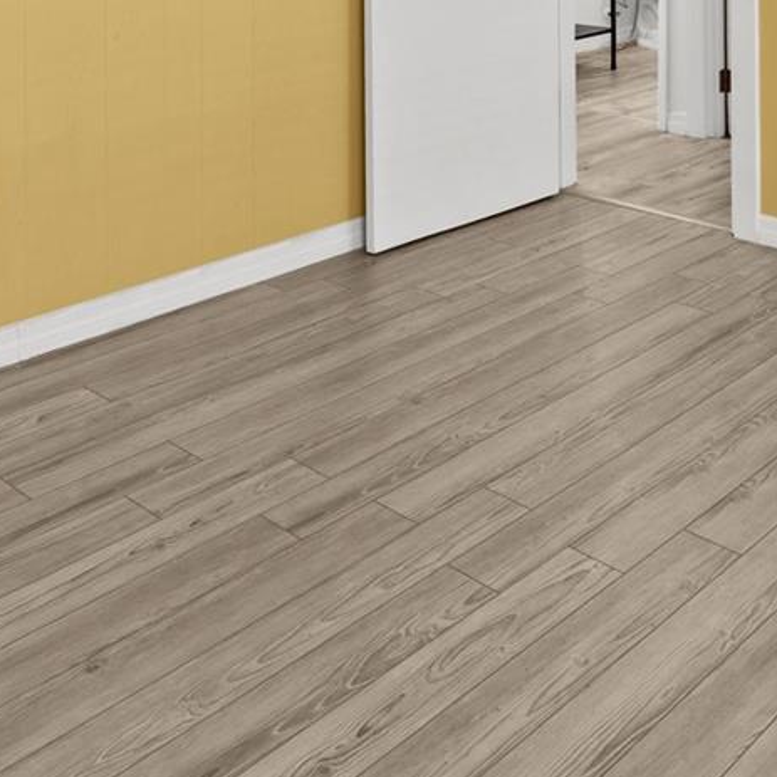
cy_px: -102
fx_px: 1117
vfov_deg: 33.0
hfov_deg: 35.8
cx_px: 713
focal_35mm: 44
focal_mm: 10
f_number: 7.1
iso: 100
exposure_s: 1/3
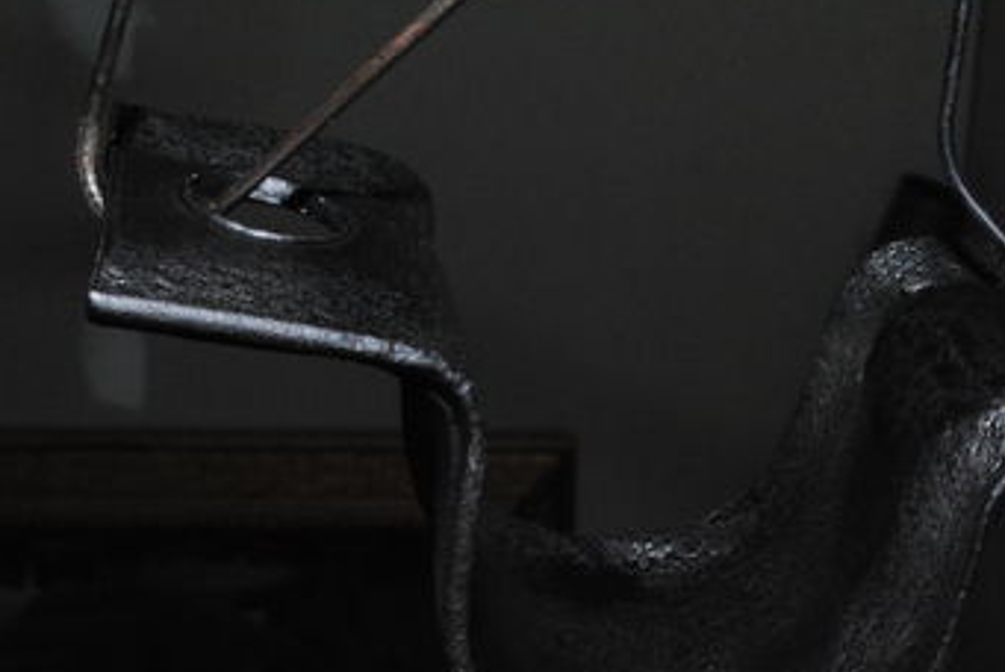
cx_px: 631
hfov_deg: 22.5
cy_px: 498
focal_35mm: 90
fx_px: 2515
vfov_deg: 15.2
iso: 800
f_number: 29
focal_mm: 32
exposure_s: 1/200
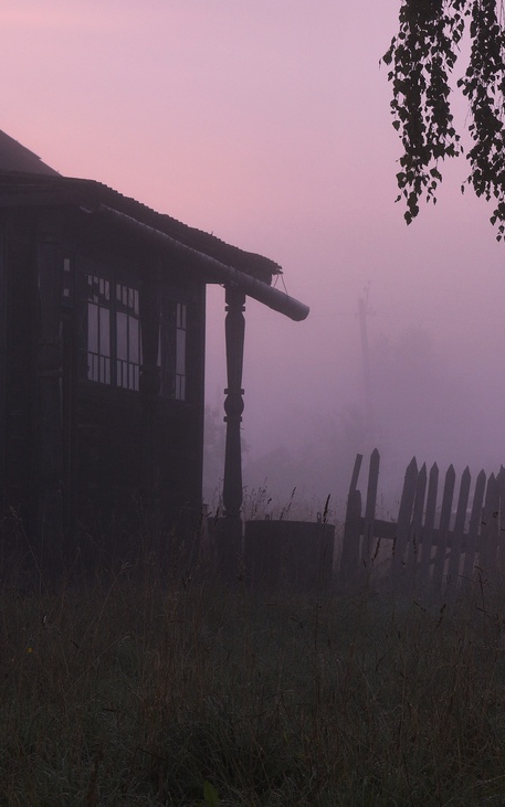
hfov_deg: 7.9
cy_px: 413
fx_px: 3655
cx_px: 406
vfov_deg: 12.6
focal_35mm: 166
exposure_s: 1/250
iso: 400
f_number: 6.3
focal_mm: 85
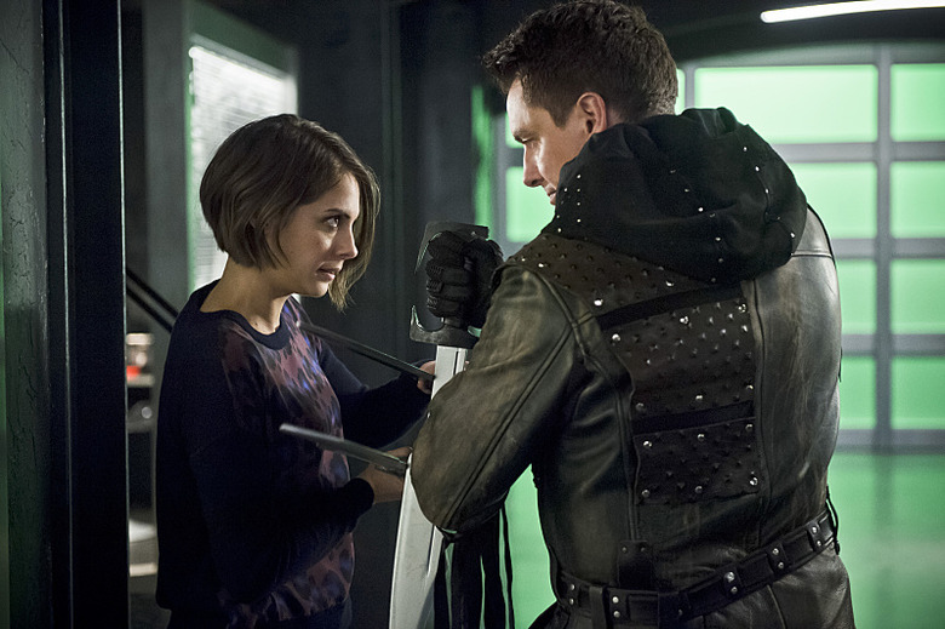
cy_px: 314
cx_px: 472
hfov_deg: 28.9
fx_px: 1836
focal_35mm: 70
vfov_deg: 19.4
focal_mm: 70
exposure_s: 1/80
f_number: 2.8
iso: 5000
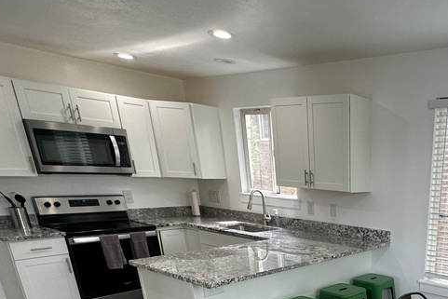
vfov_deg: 36.7
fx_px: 386
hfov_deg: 52.9
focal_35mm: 31
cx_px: 402
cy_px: 318
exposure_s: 1/120
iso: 80
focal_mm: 2.22
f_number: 2.2
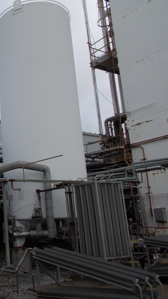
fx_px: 301
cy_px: 150
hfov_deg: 28.1
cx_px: -22
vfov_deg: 52.8
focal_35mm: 38
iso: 80
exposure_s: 1/125
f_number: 8
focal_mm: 4.6
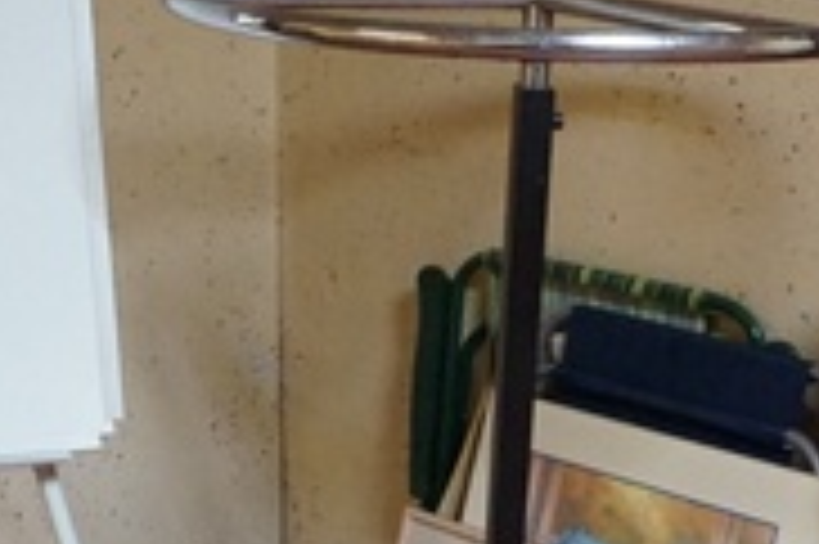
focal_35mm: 95
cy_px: 414
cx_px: 220
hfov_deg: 21.3
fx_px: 2159
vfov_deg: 14.3
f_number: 3.5
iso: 3200
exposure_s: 1/125
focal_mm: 16
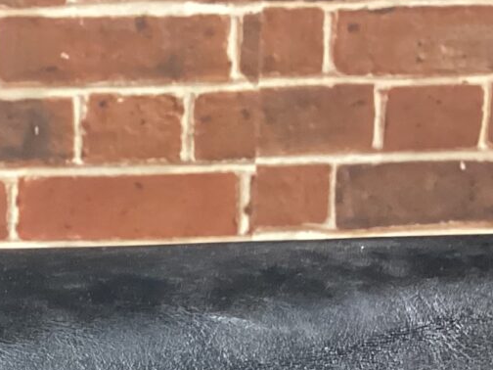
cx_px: 23
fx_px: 1681
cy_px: 681
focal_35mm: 118
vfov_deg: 11.6
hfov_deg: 16.4
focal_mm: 3.3
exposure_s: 1/40
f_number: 2.4
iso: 400
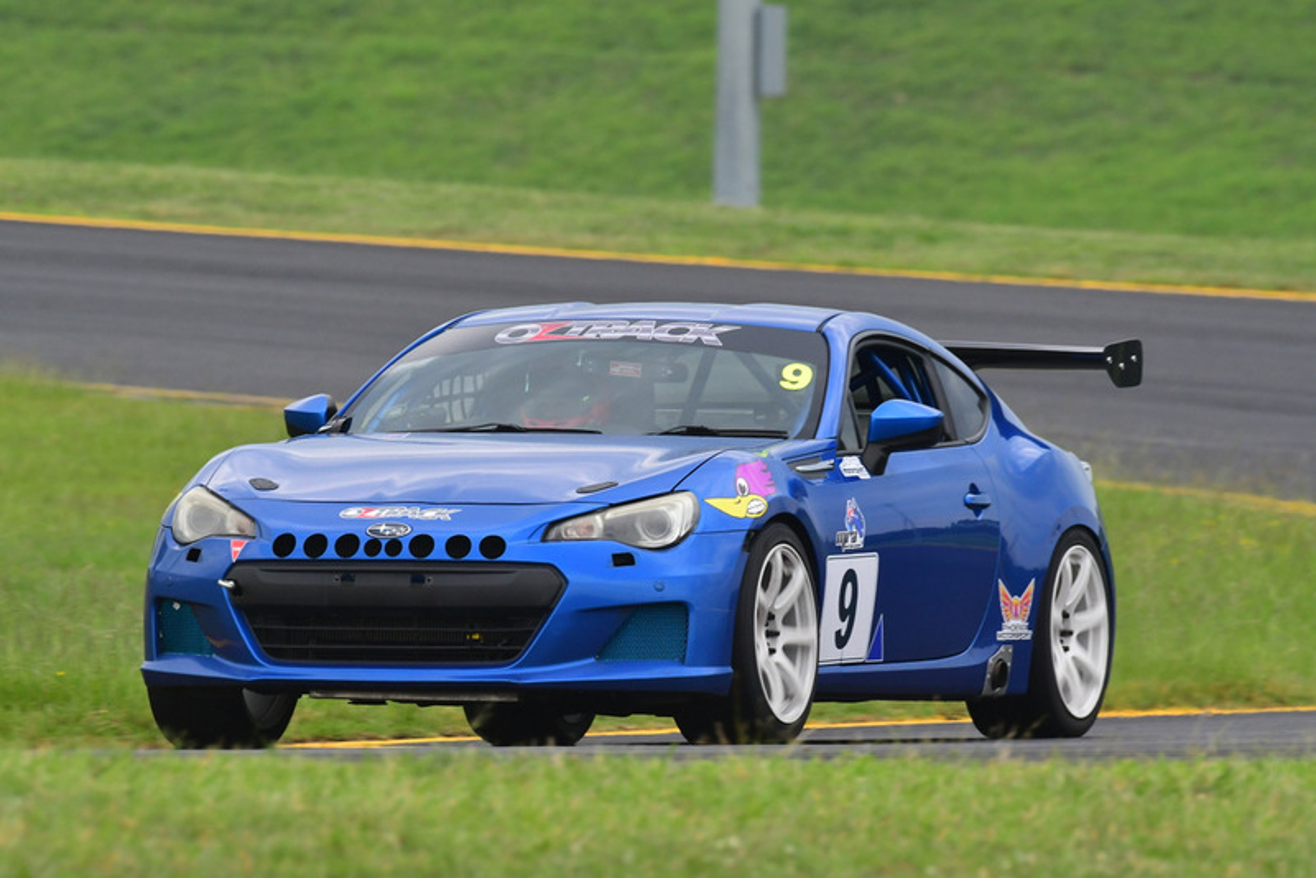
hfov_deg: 3.3
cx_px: 658
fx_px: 23037
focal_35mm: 630
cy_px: 439
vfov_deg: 2.2
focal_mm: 420
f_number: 10
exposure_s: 1/640
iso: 1000
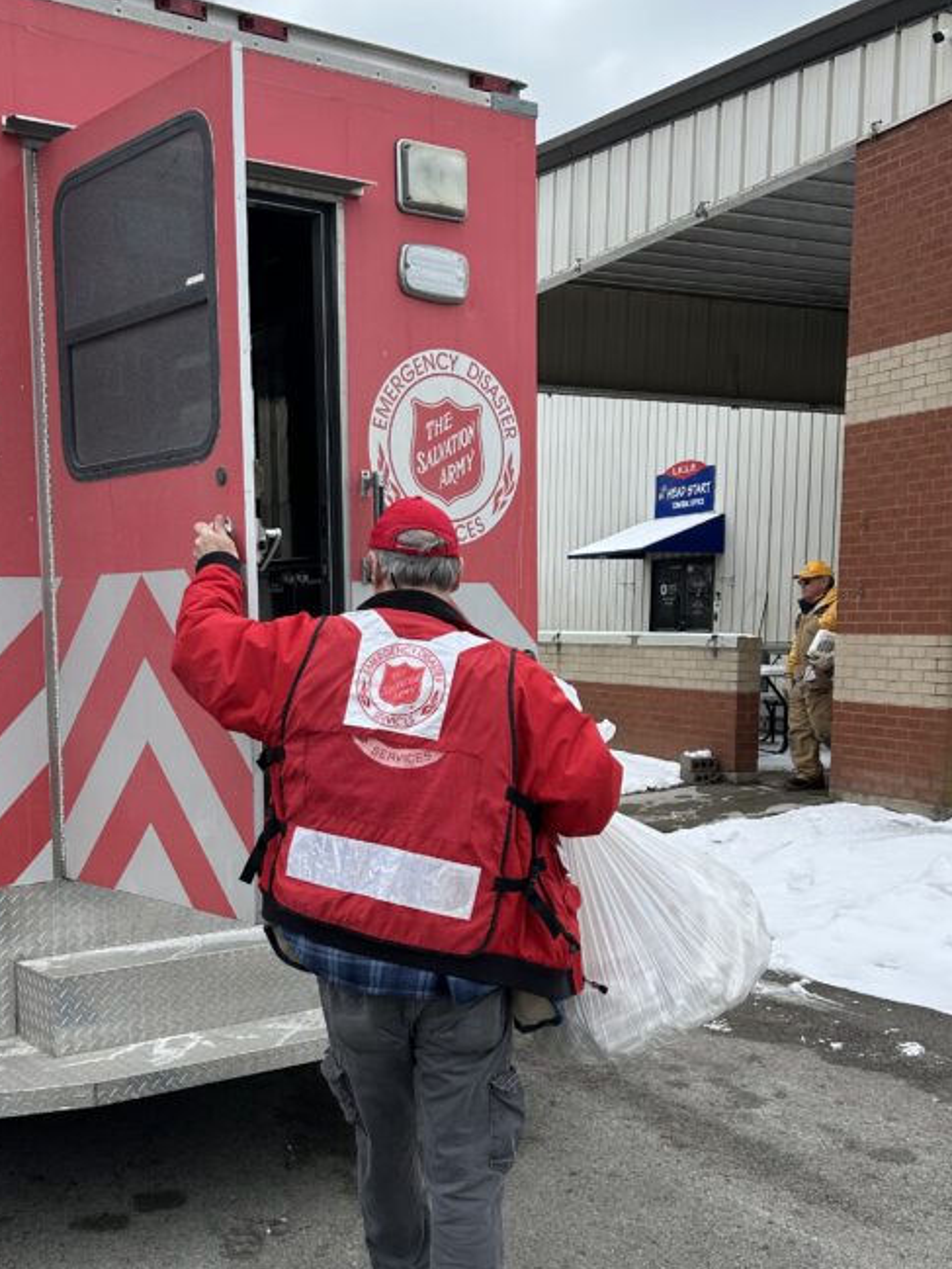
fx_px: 1503
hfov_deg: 35.1
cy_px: 776
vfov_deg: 45.5
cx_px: 393
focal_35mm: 41
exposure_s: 1/2513
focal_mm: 5.7
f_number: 1.5
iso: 50
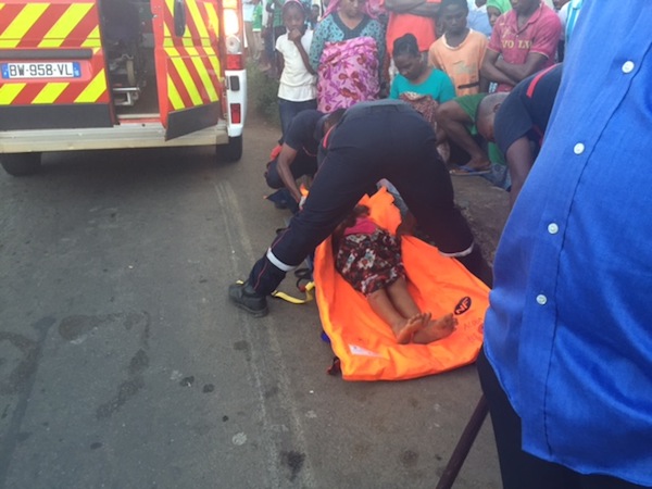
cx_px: 326
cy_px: 244
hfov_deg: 61.7
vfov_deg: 48.2
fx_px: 546
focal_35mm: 29
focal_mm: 4.15
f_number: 2.2
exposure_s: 1/30
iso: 100
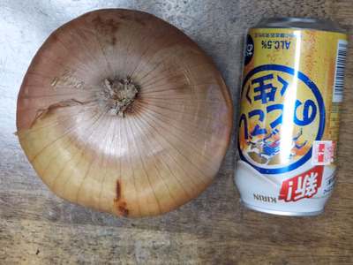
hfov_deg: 69.4
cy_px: 132
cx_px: 176
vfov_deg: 54.9
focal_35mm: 25
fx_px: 255
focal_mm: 4.6
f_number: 2
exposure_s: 1/60
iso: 400
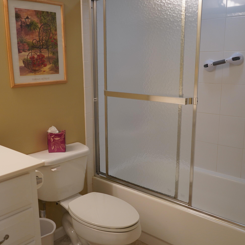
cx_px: 109
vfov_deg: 46.0
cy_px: 122
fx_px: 288
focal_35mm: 36
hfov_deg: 46.0
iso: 1250
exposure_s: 1/160
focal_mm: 28
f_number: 4
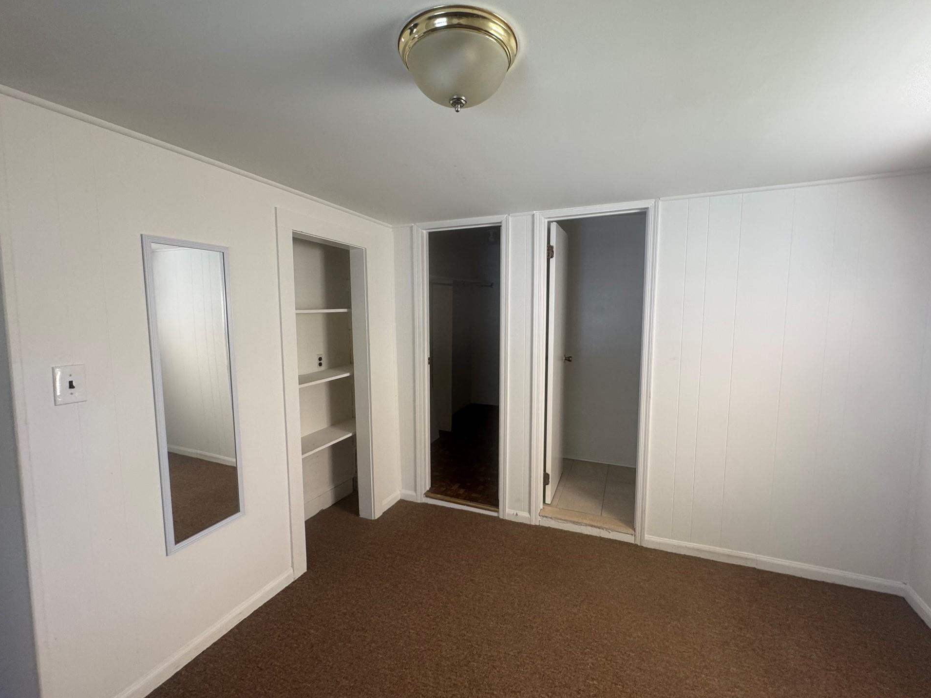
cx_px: 473
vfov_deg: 81.8
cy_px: 343
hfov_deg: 98.2
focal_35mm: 15
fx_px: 404
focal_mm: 2.22
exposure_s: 1/60
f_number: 2.2
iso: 160
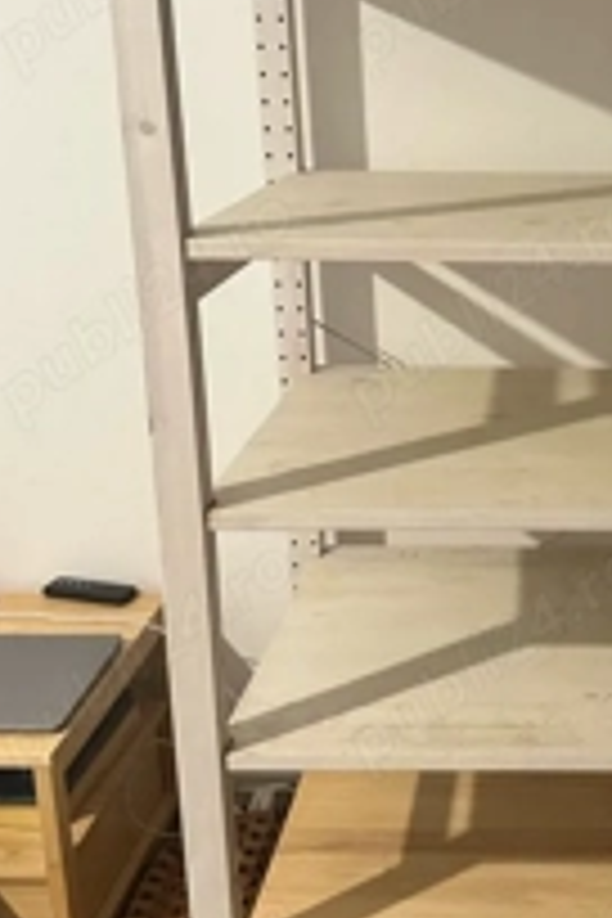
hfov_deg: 26.3
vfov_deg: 40.1
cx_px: 585
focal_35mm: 49
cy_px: 360
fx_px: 1249
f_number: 1.78
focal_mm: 6.86
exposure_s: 1/50
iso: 400
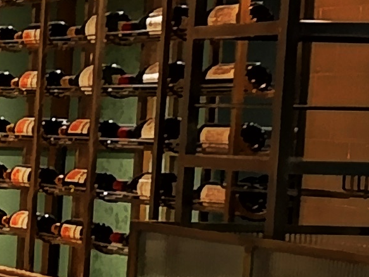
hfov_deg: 9.3
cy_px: 254
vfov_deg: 8.7
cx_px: -737
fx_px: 1801
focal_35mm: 169
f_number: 1.8
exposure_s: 4
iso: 400
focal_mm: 3.95
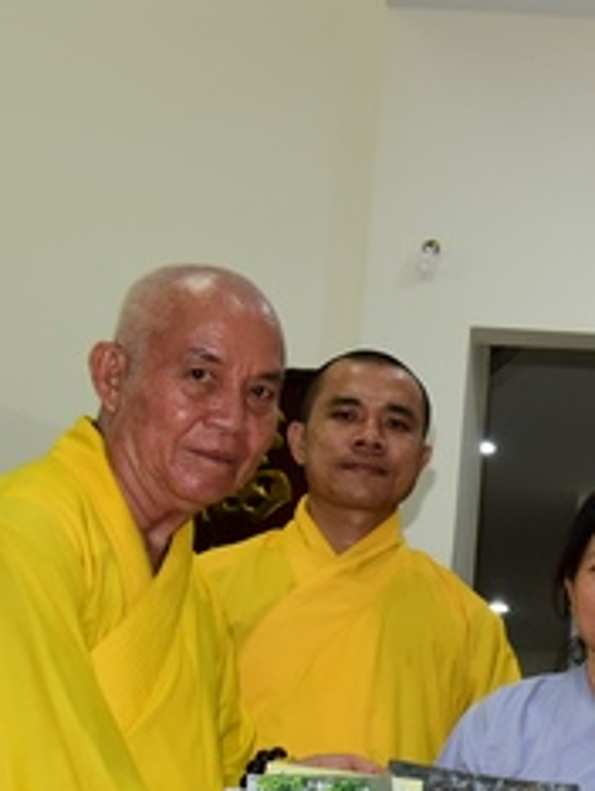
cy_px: 608
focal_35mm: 80
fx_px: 1830
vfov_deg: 24.1
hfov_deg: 16.9
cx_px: 876
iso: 1250
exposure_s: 1/100
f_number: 5.6
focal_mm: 30
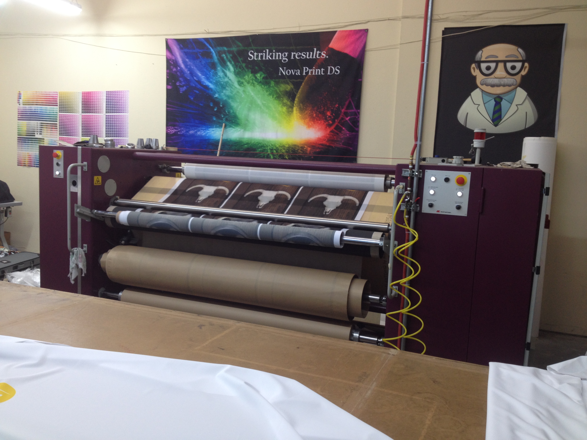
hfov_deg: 52.6
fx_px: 594
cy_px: 220
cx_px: 294
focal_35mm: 35
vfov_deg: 40.7
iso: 50
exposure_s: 1/20
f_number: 2.4
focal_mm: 4.28
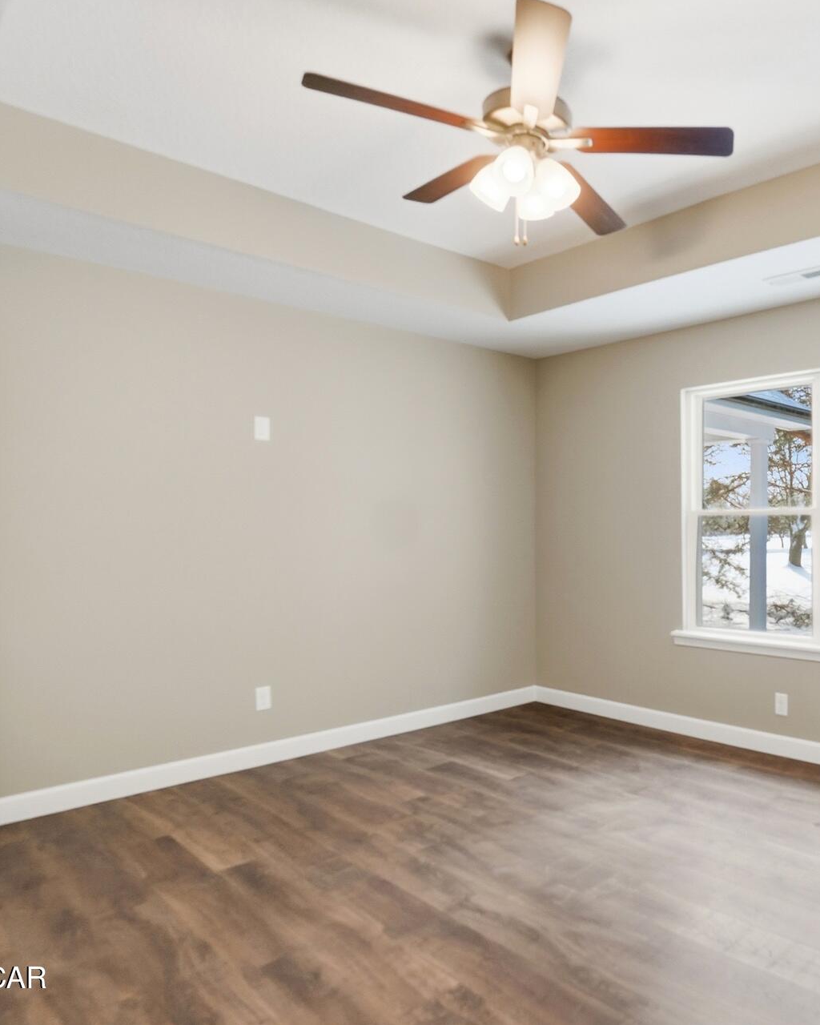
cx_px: 658
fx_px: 667
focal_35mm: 22
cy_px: 493
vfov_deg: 75.0
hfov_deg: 58.2
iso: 125
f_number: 5.6
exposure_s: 1/250
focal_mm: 10
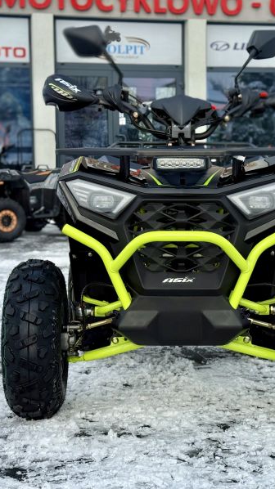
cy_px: 244
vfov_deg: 30.2
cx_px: 177
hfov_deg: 17.2
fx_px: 908
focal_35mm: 70
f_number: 1.78
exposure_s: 1/2088
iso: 64
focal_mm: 6.76
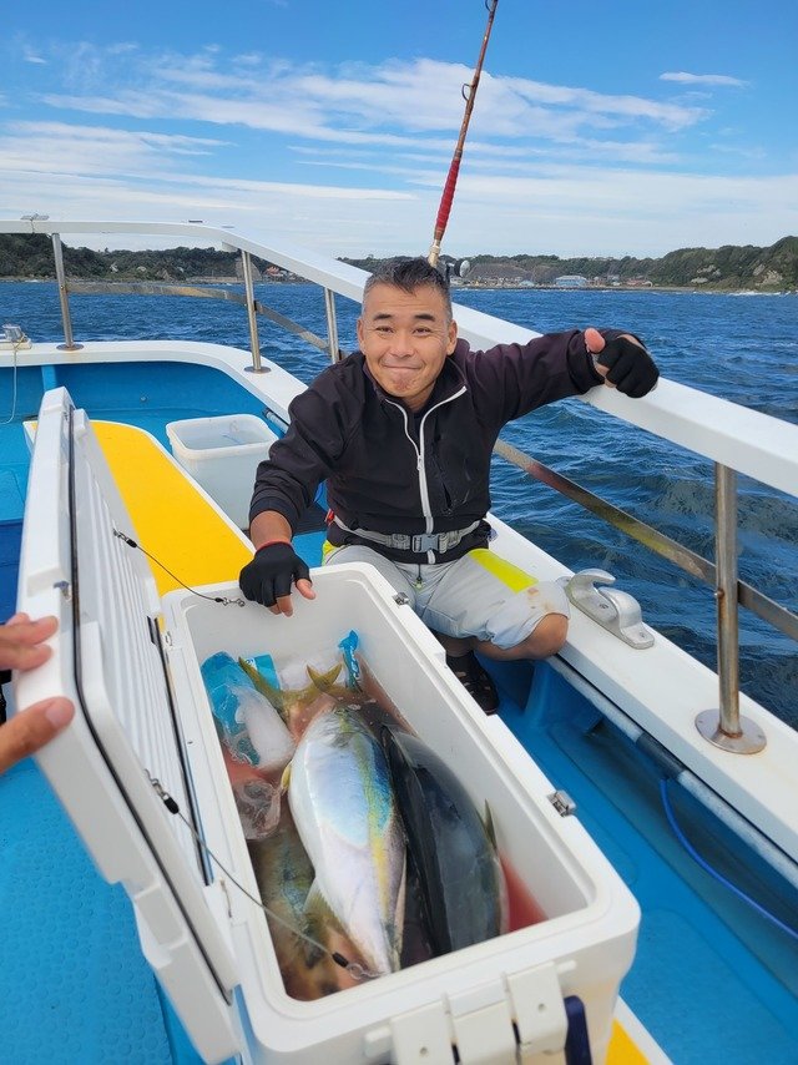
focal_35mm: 26
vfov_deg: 67.3
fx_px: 800
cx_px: 399
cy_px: 532
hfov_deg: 53.0
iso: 40
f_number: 1.8
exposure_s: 1/1614
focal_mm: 5.4
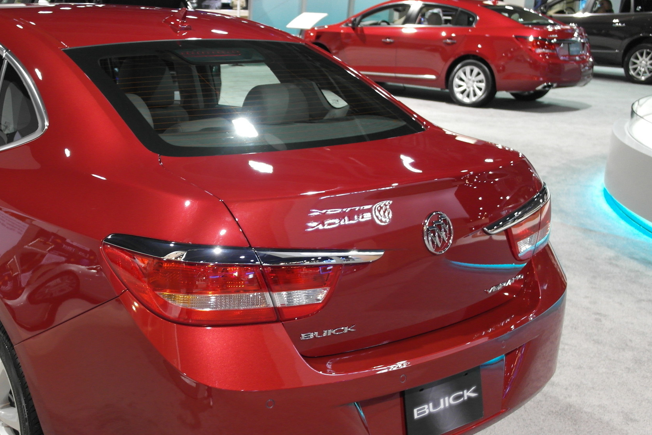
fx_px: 815
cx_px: 187
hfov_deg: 42.6
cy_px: 246
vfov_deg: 29.8
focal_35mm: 45
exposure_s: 1/20
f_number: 3.5
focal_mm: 20
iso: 800
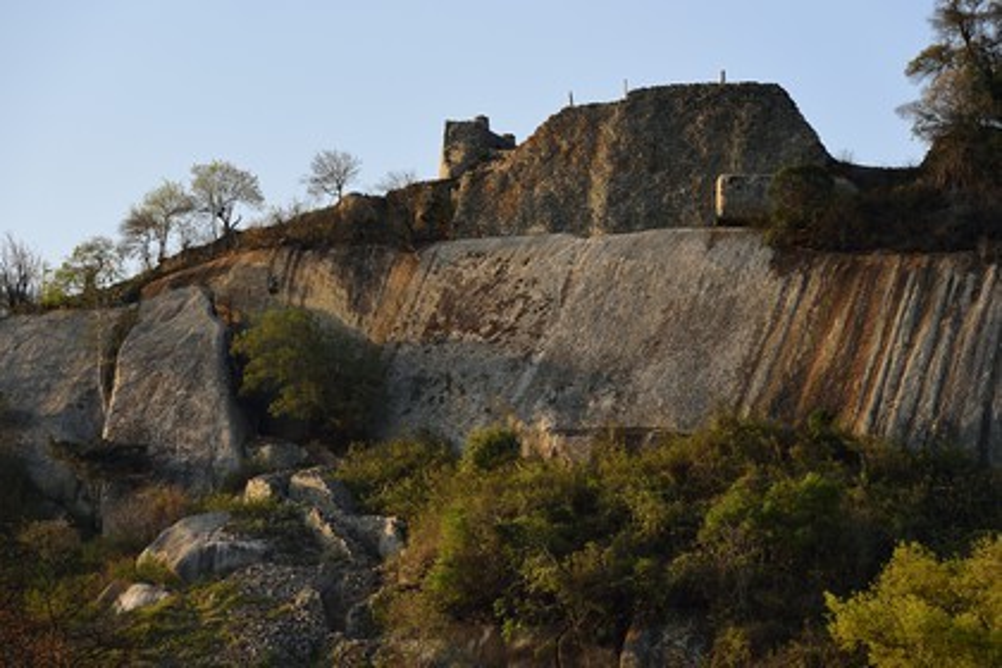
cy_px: 334
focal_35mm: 200
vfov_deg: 6.9
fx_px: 5566
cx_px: 501
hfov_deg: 10.3
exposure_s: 1/320
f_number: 9
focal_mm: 200
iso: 400
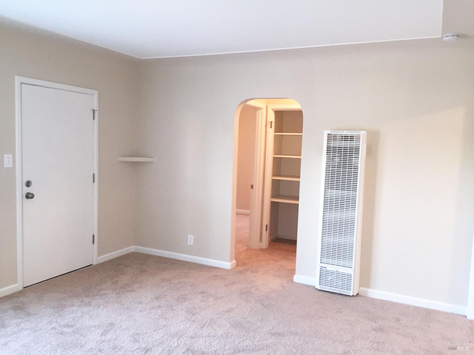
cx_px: 237
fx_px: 397
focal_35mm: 29
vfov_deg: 48.2
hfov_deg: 61.7
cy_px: 178
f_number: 2.2
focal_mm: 4.15
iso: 160
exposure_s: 1/30
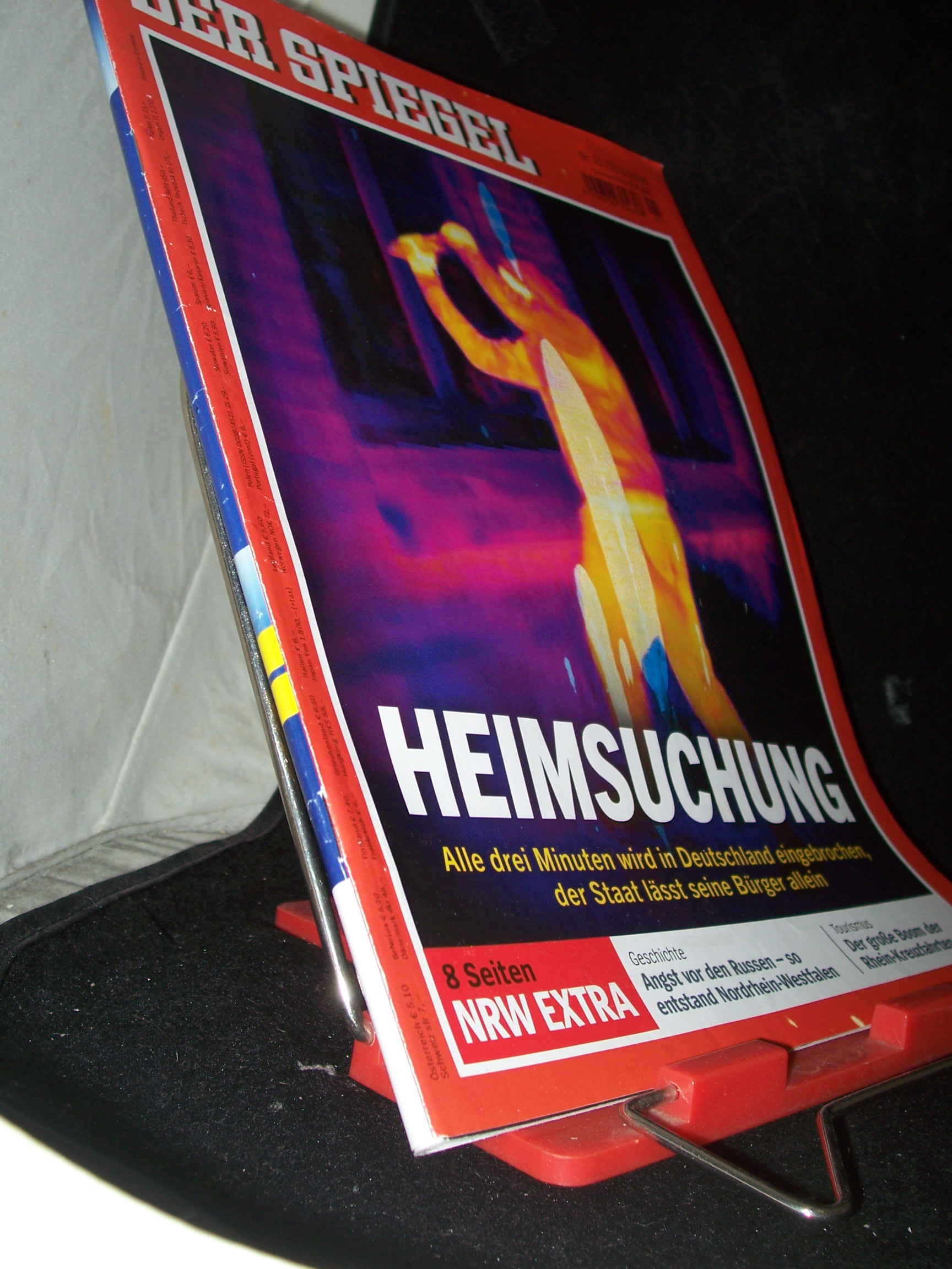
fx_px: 1540
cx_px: 476
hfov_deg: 34.3
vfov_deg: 44.8
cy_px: 634
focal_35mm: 42
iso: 80
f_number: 2.8
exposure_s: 1/60
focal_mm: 7
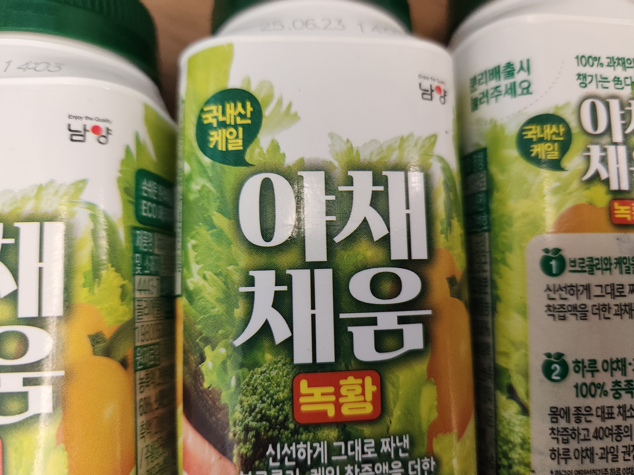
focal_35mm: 23
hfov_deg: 73.9
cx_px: 317
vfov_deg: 58.9
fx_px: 421
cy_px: 238
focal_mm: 5.4
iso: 640
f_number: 1.8
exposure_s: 1/120
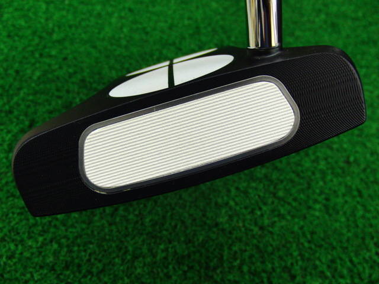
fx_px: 405
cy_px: 142
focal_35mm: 37
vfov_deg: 38.7
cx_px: 190
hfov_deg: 50.1
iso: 400
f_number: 3.6
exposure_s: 1/60
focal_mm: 6.42
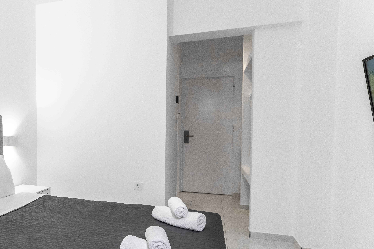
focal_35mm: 26
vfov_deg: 48.9
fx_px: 270
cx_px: 28
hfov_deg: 58.0
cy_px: 162
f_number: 5
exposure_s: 1/200
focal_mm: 14
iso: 1250
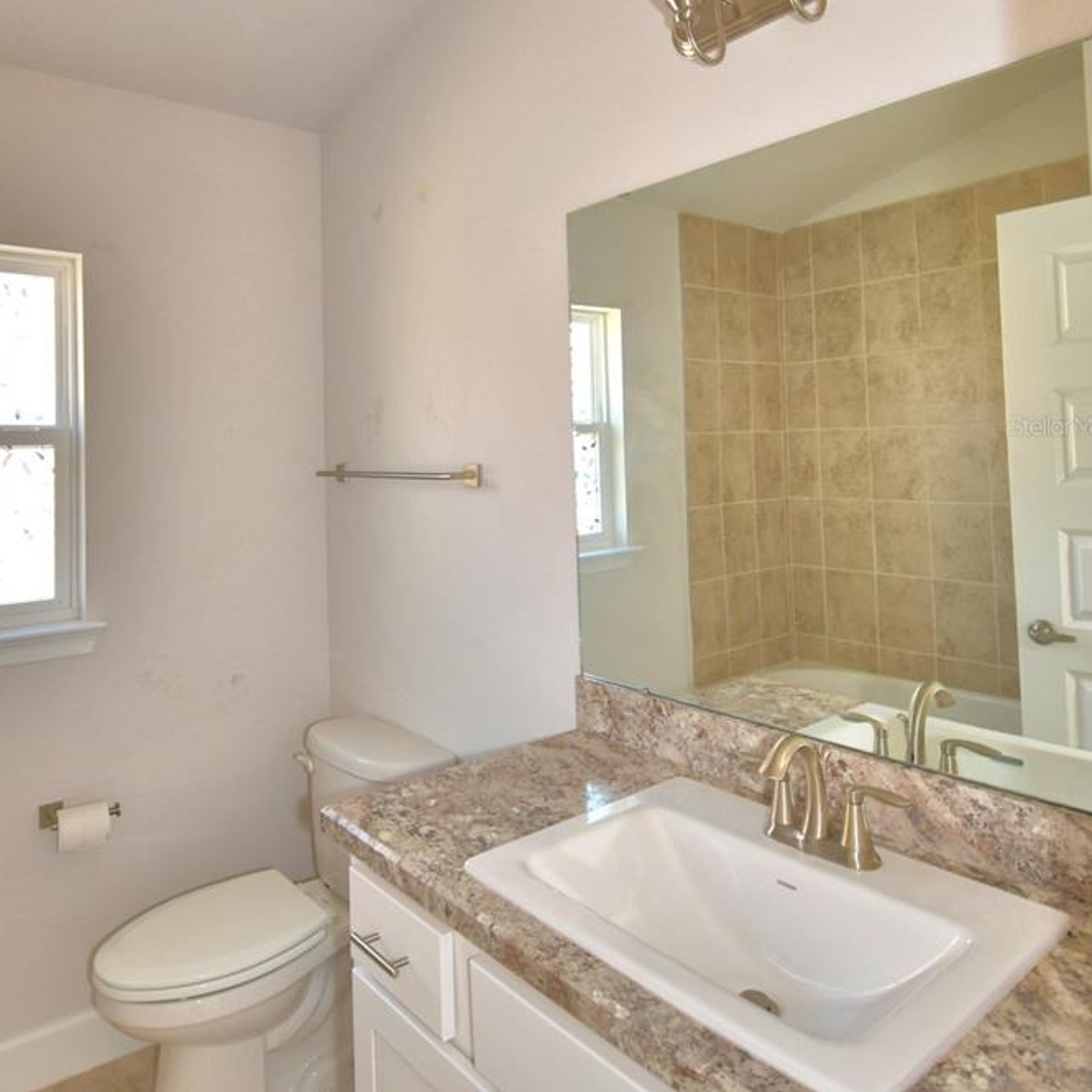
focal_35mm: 23
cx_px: 463
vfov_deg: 66.5
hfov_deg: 66.9
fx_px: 821
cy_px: 425
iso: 200
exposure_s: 1/40
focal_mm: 10
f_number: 4.5
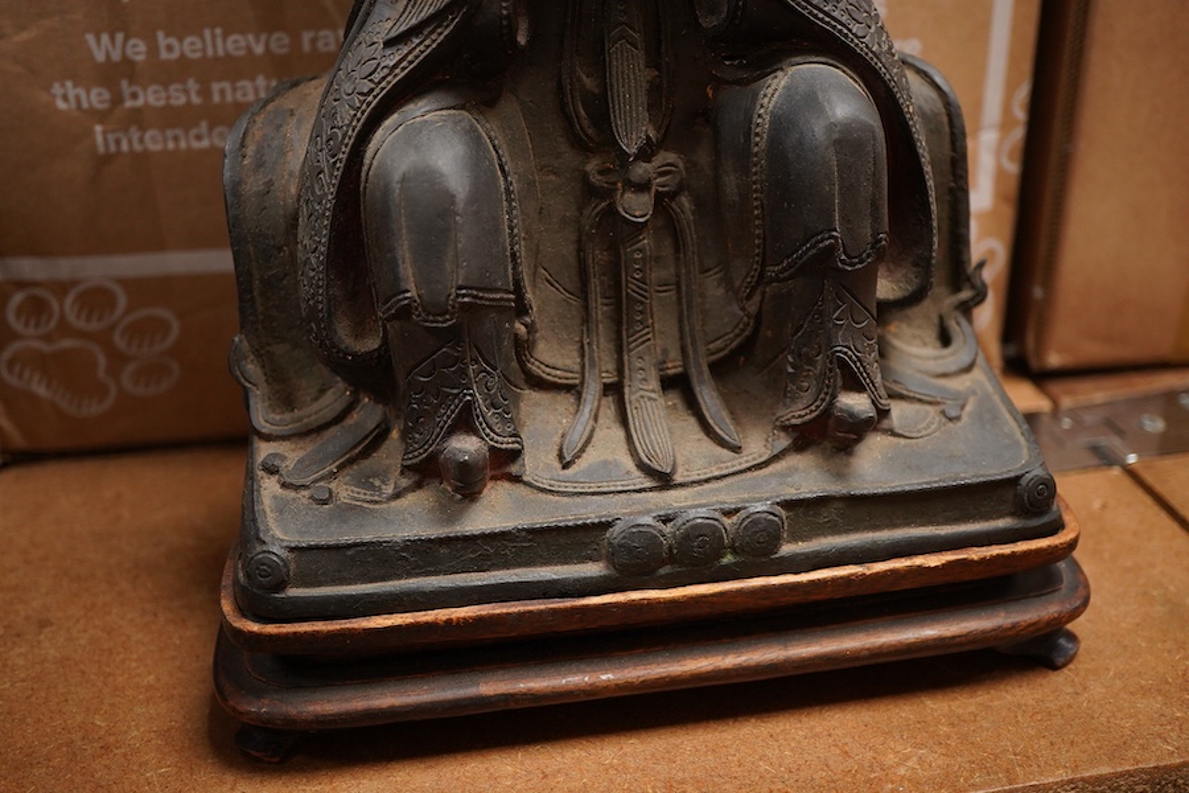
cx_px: 594
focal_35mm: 45
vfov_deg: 29.9
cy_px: 396
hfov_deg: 43.6
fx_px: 1486
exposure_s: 1/125
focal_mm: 30
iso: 1250
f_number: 5.6
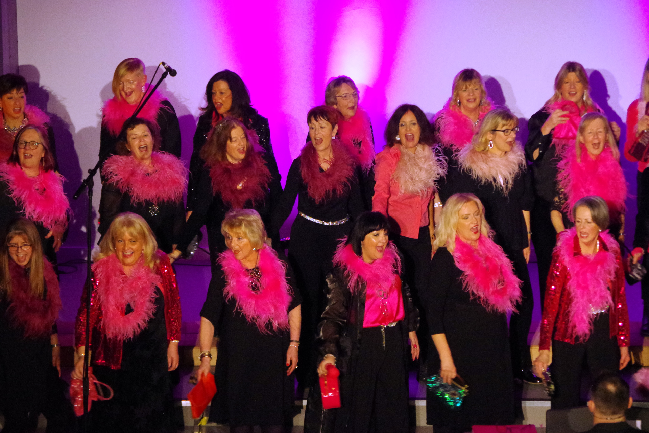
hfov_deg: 13.1
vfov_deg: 8.7
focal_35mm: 157
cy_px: 216
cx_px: 324
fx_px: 2830
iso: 12800
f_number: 5.6
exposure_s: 1/125
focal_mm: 105
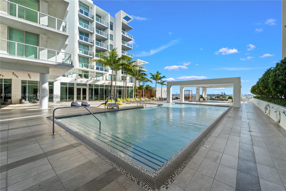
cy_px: 96
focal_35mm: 14
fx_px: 111
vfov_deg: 81.2
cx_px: 143
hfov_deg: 104.3
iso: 160
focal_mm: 14
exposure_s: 1/100
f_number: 11
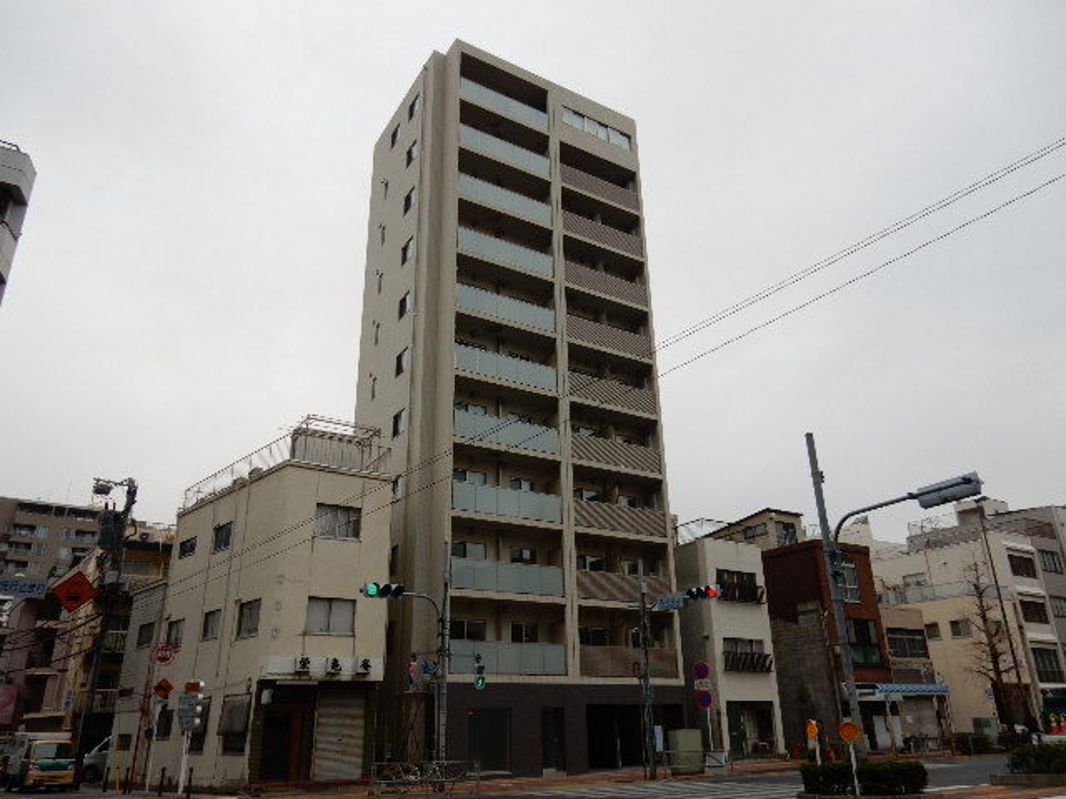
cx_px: 533
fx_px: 770
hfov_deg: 69.4
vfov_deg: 54.9
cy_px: 400
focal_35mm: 25
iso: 125
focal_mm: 4.5
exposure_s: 1/400
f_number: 3.7
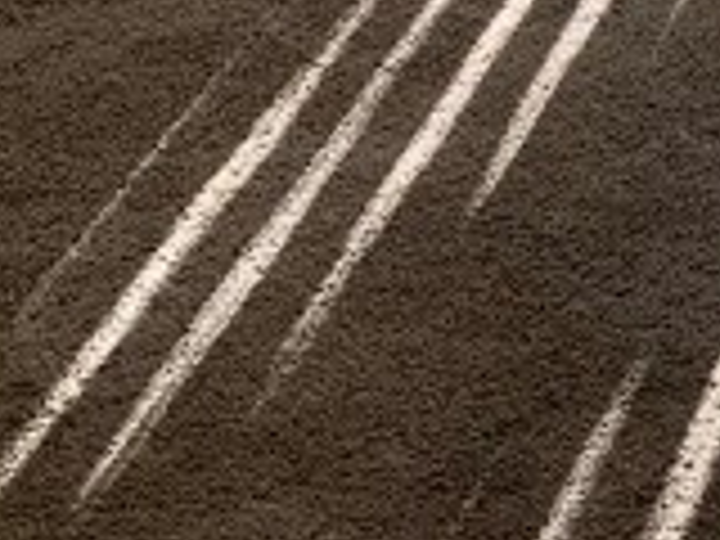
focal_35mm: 166
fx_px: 3453
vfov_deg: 8.2
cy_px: -774
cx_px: 1004
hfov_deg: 11.5
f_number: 1.8
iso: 80
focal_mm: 4.25
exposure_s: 1/120
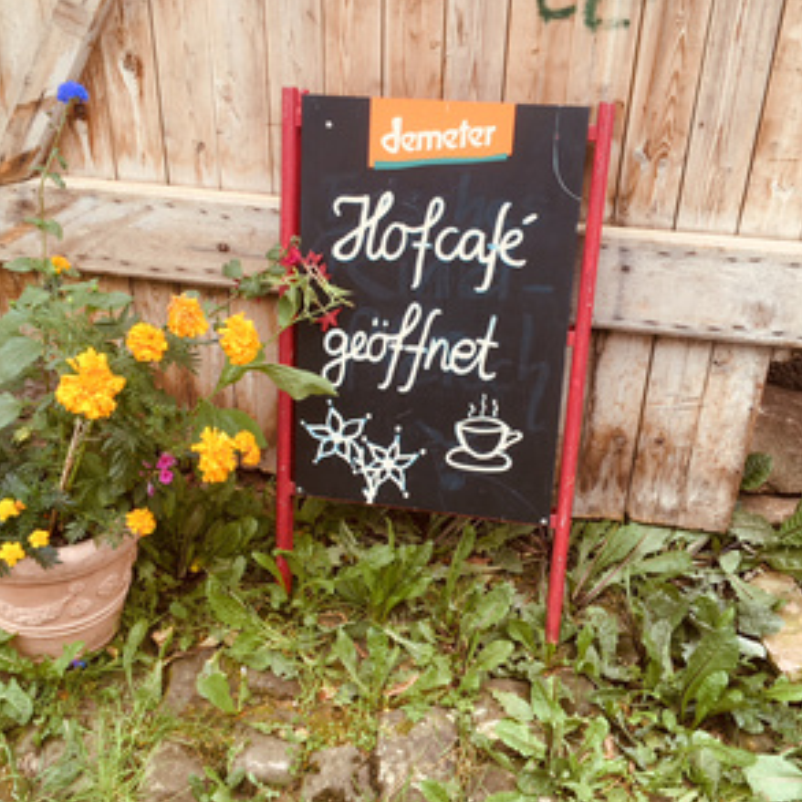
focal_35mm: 35
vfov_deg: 47.2
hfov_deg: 47.2
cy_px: 397
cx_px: 413
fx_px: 917
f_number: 2.2
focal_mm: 4.15
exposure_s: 1/100
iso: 25
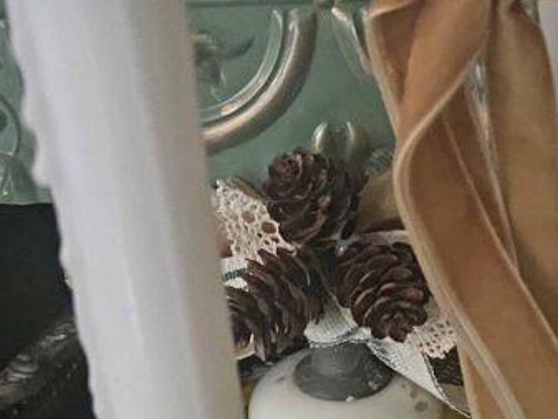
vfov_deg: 17.3
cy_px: 575
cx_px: 505
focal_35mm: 79
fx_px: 1274
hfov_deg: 24.0
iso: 1000
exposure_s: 1/30
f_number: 1.5
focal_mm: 5.7
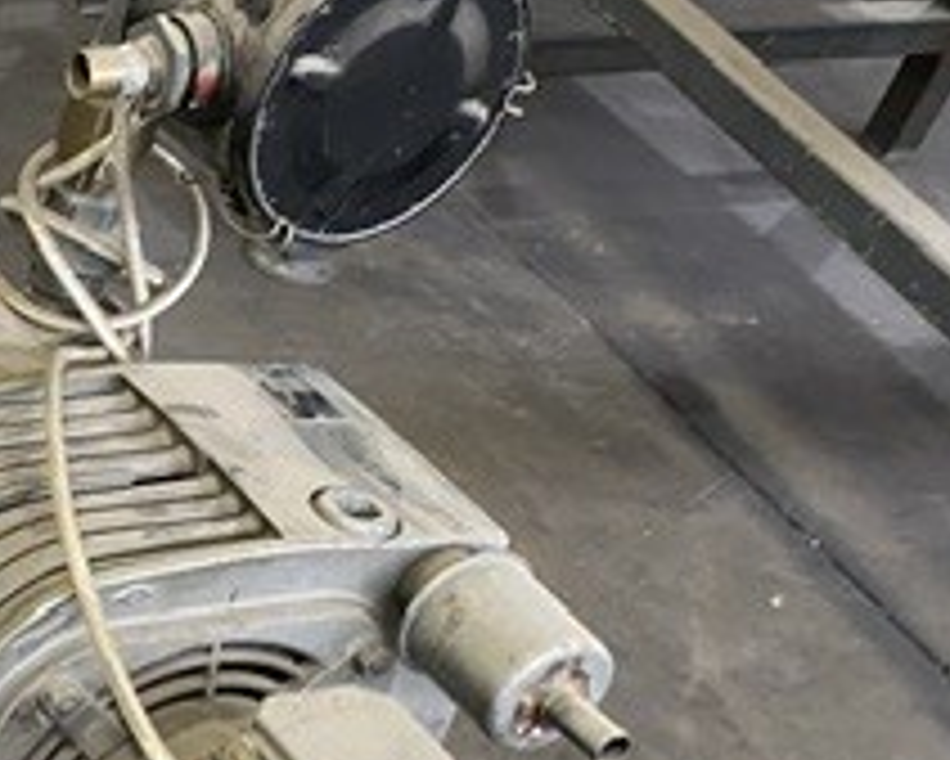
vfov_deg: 19.7
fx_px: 2166
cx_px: -333
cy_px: 612
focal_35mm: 77
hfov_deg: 21.9
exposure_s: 1/50
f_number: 1.8
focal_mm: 4.25
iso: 160
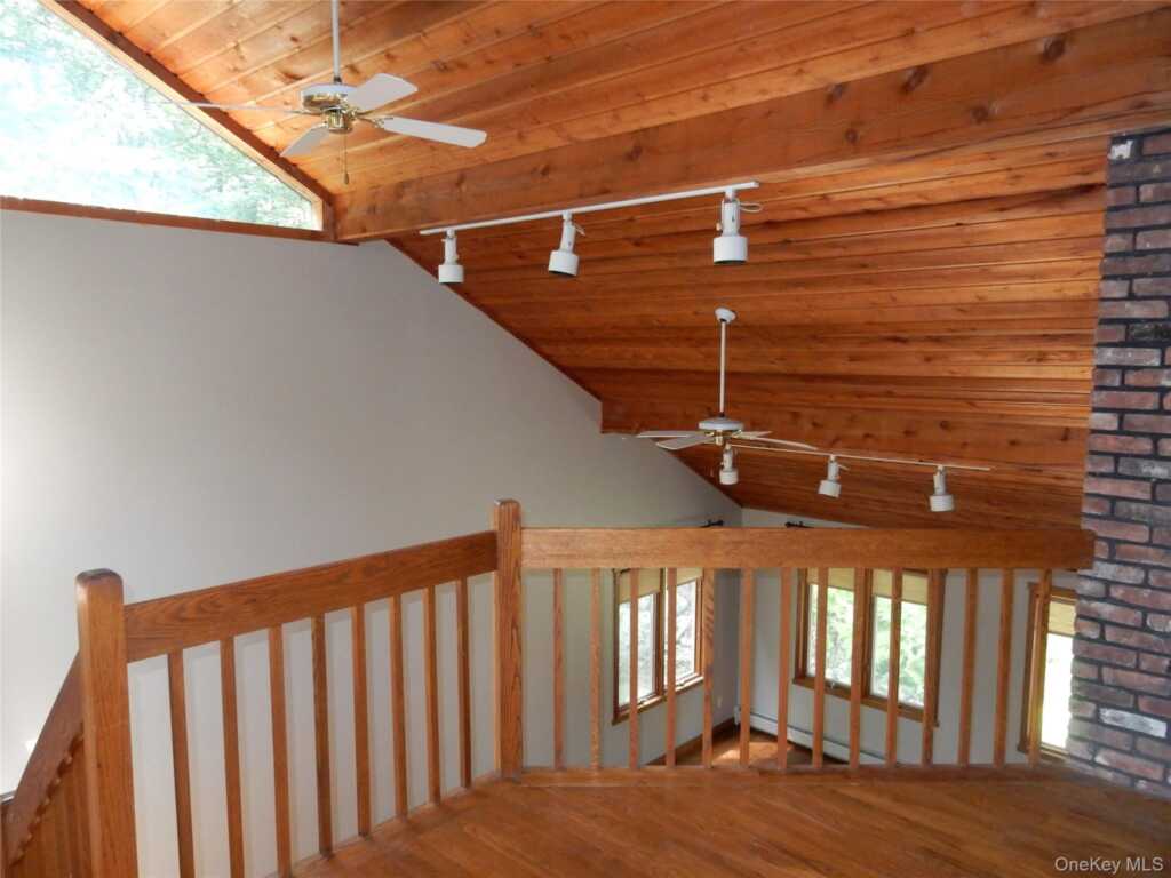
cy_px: 439
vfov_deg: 54.9
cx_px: 586
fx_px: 846
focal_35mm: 25
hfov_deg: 69.4
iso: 400
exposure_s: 1/30
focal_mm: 4.5
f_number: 3.7
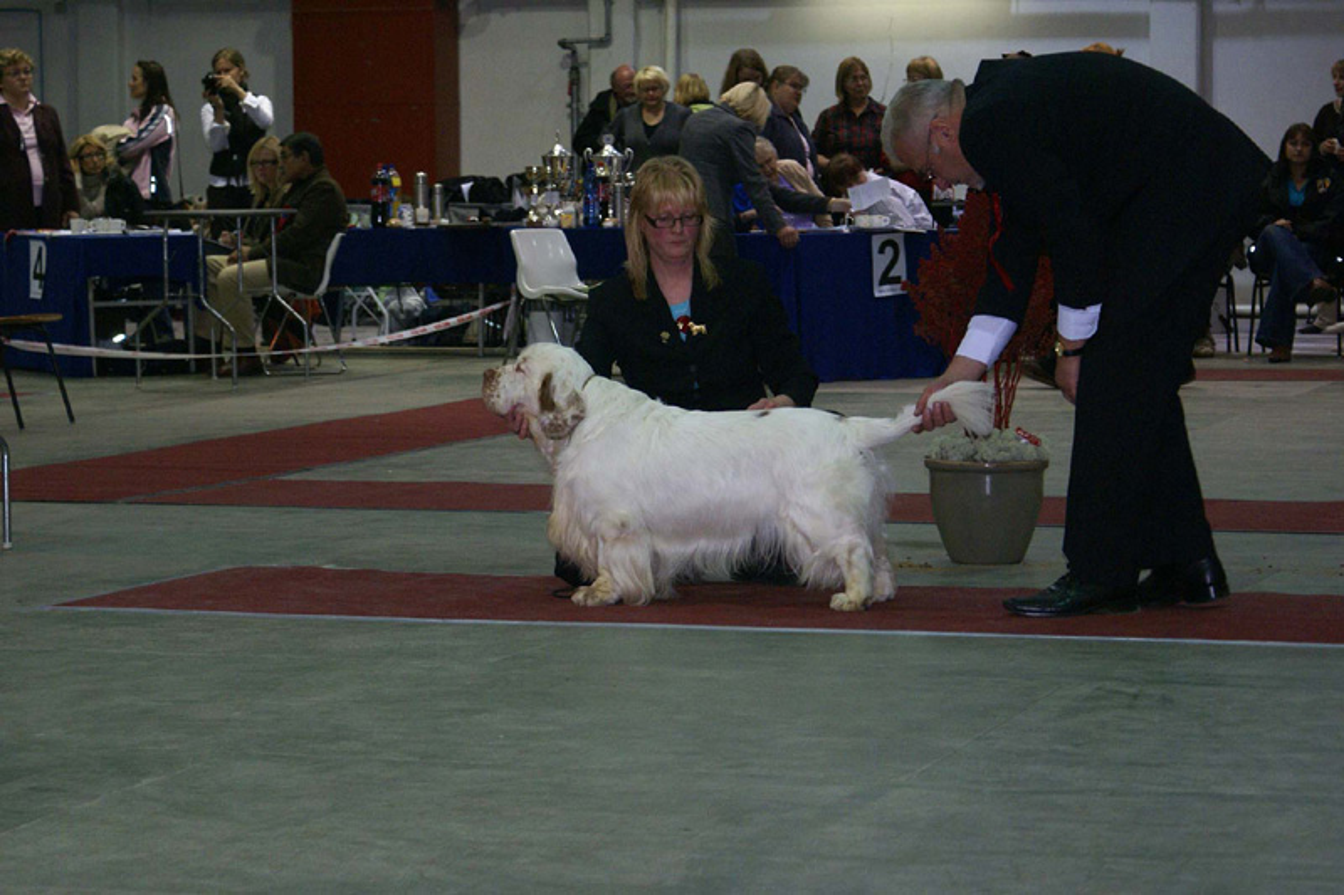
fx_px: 3919
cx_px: 672
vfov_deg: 13.0
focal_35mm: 105
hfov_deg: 19.5
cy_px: 448
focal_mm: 70
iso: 400
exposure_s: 1/125
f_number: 5.6
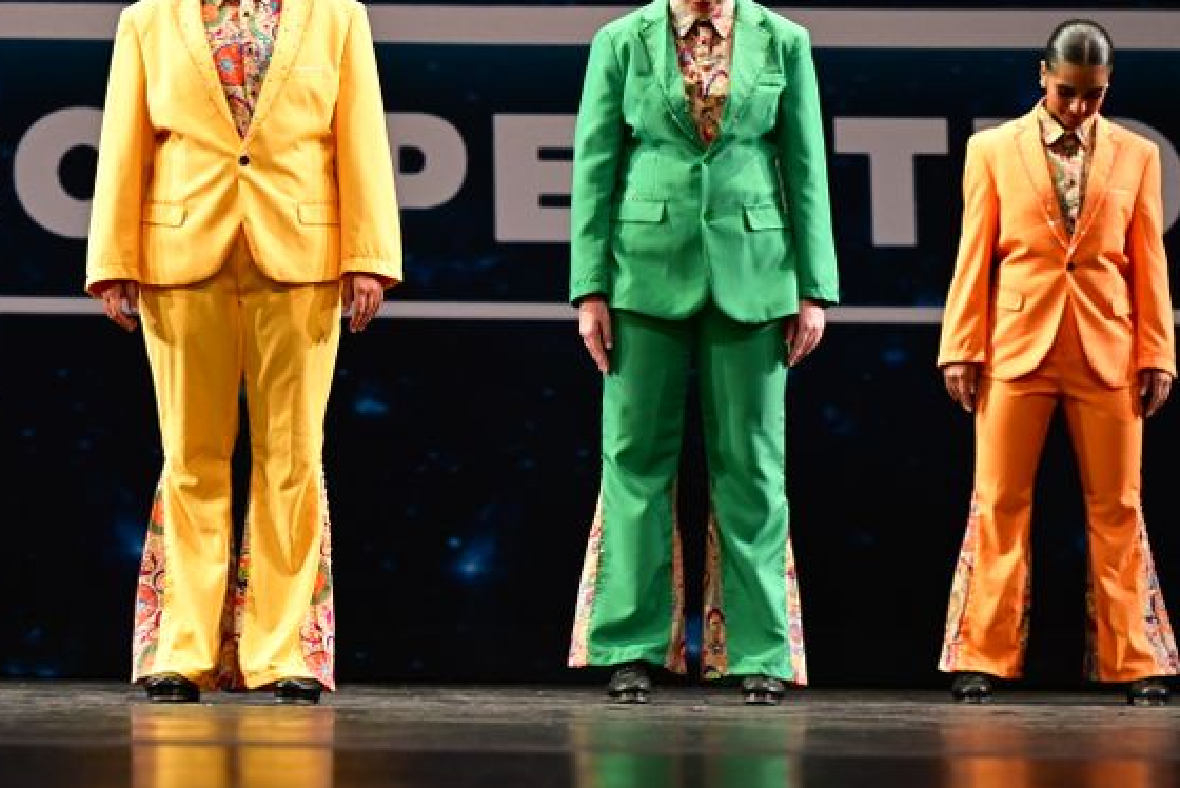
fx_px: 4198
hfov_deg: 15.9
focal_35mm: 128
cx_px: 339
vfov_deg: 10.7
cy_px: 144
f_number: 3.5
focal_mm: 70
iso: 3200
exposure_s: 1/640
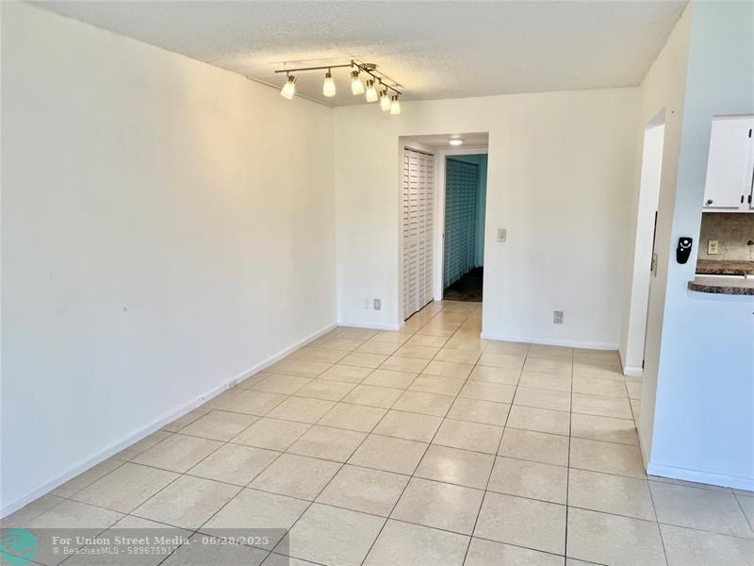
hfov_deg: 71.6
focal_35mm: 24
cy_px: 283
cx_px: 377
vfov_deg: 56.8
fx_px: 523
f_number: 1.78
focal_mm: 6.76
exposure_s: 1/161
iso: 64
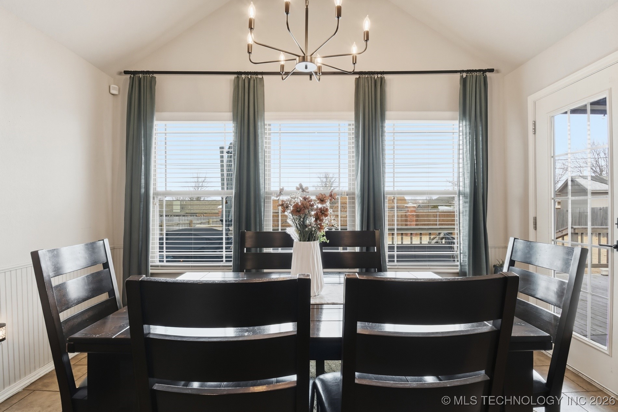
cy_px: 206
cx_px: 309
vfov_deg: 70.4
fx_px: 292
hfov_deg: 93.3
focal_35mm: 17
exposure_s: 1/200
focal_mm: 11.5
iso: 250
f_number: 9
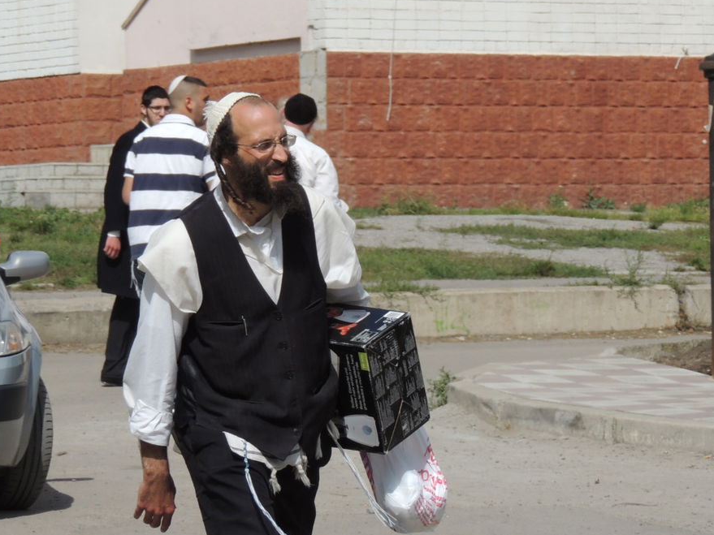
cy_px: 194
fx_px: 4764
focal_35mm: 231
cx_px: 417
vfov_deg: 6.4
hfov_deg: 8.6
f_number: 4.4
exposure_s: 1/1250
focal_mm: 25.8
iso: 100
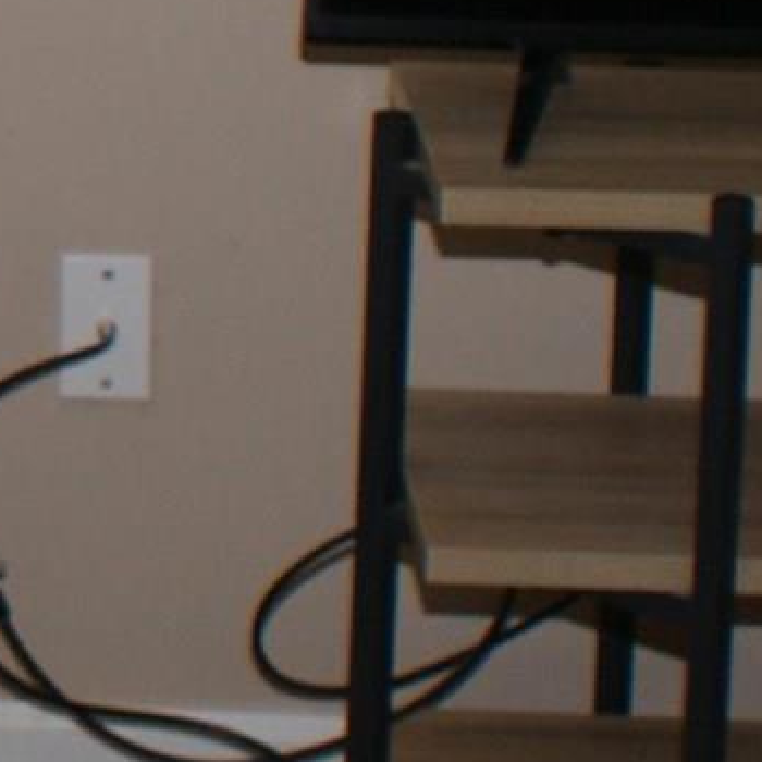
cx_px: -1043
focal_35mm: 201
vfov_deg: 8.5
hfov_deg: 8.1
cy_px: -316
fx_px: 5006
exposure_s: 1/60
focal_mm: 18
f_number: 5
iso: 200
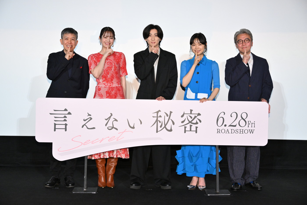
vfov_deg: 27.0
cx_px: 154
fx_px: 426
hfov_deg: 39.6
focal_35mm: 50
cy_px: 102
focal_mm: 50
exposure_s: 1/200
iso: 4000
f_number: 5.6
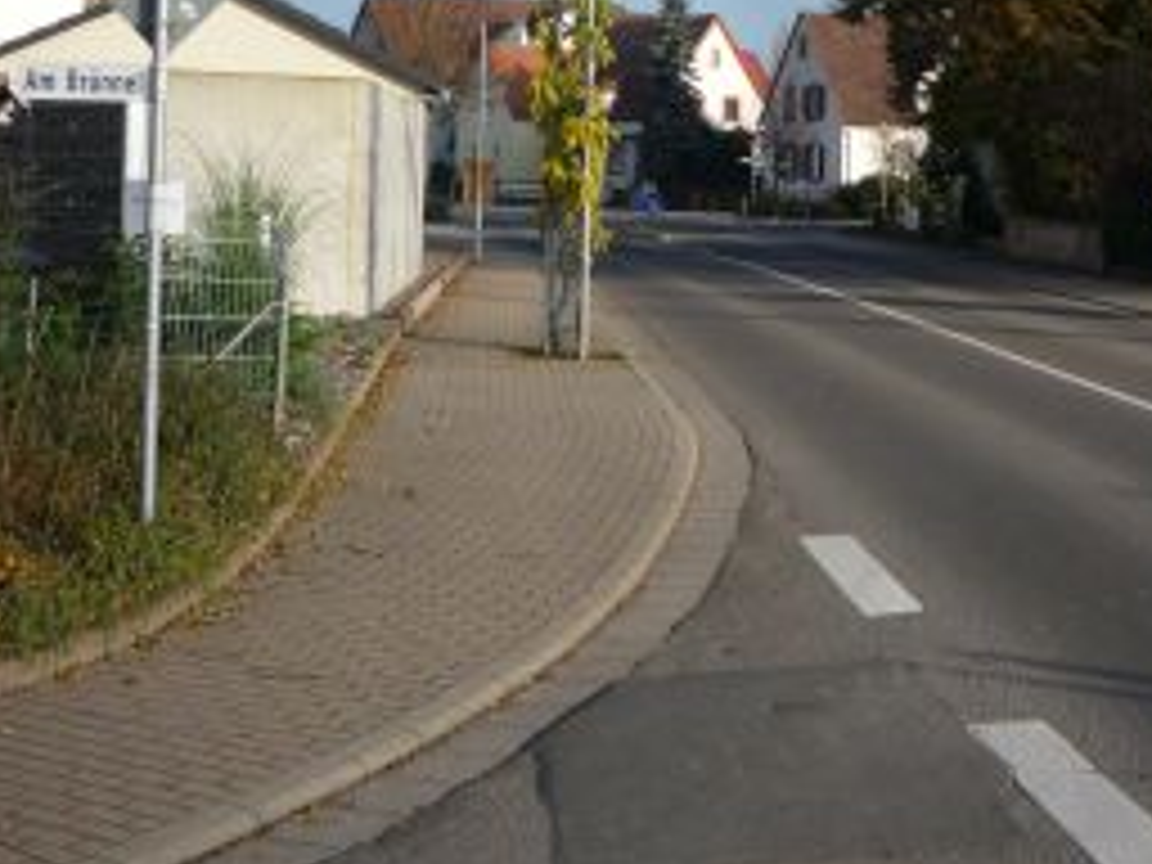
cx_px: 778
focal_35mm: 60
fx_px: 1997
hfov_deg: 31.9
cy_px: 104
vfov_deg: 23.8
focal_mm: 5.2
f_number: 4.5
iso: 100
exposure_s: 1/400
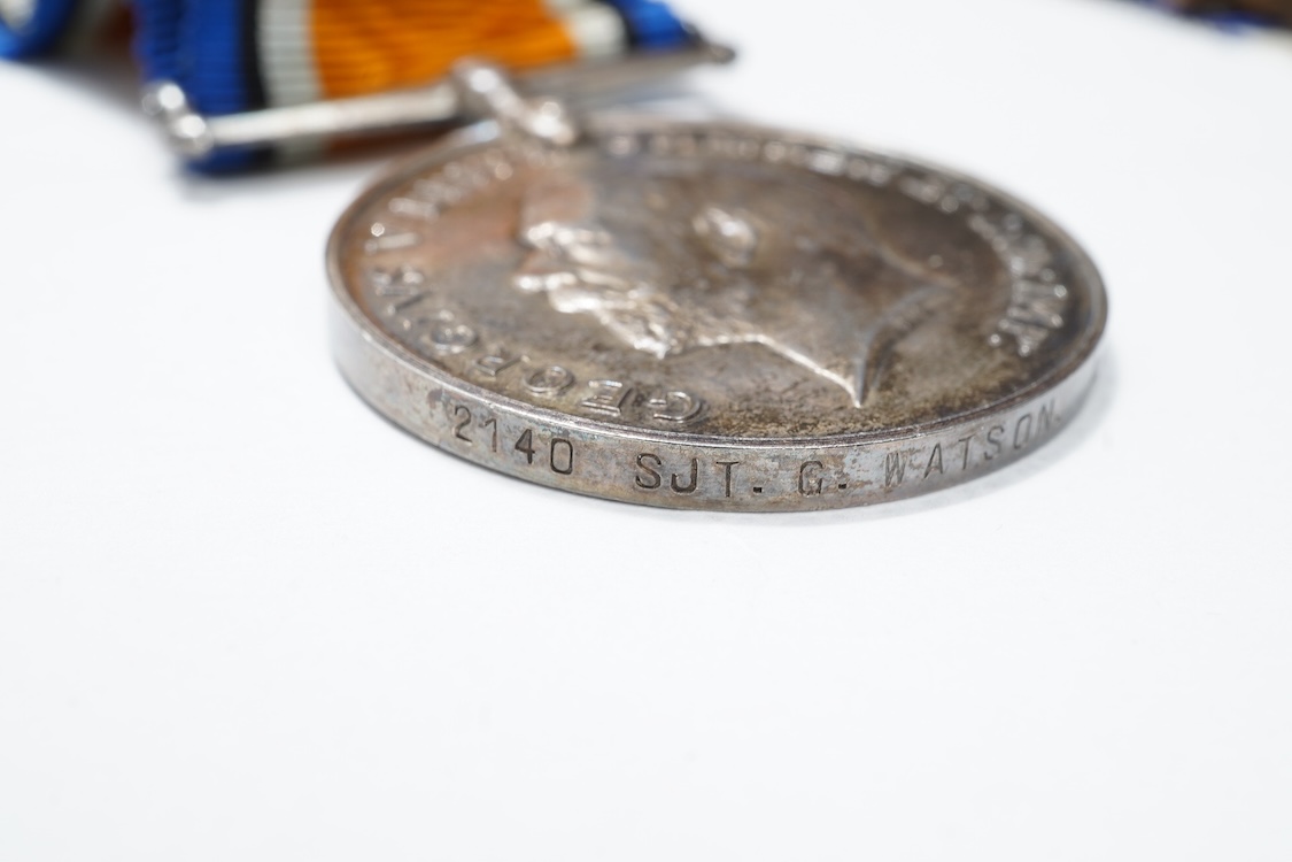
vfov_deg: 29.9
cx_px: 646
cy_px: 431
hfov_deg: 43.6
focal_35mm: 45
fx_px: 1615
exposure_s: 1/100
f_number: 20
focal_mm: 30
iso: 100
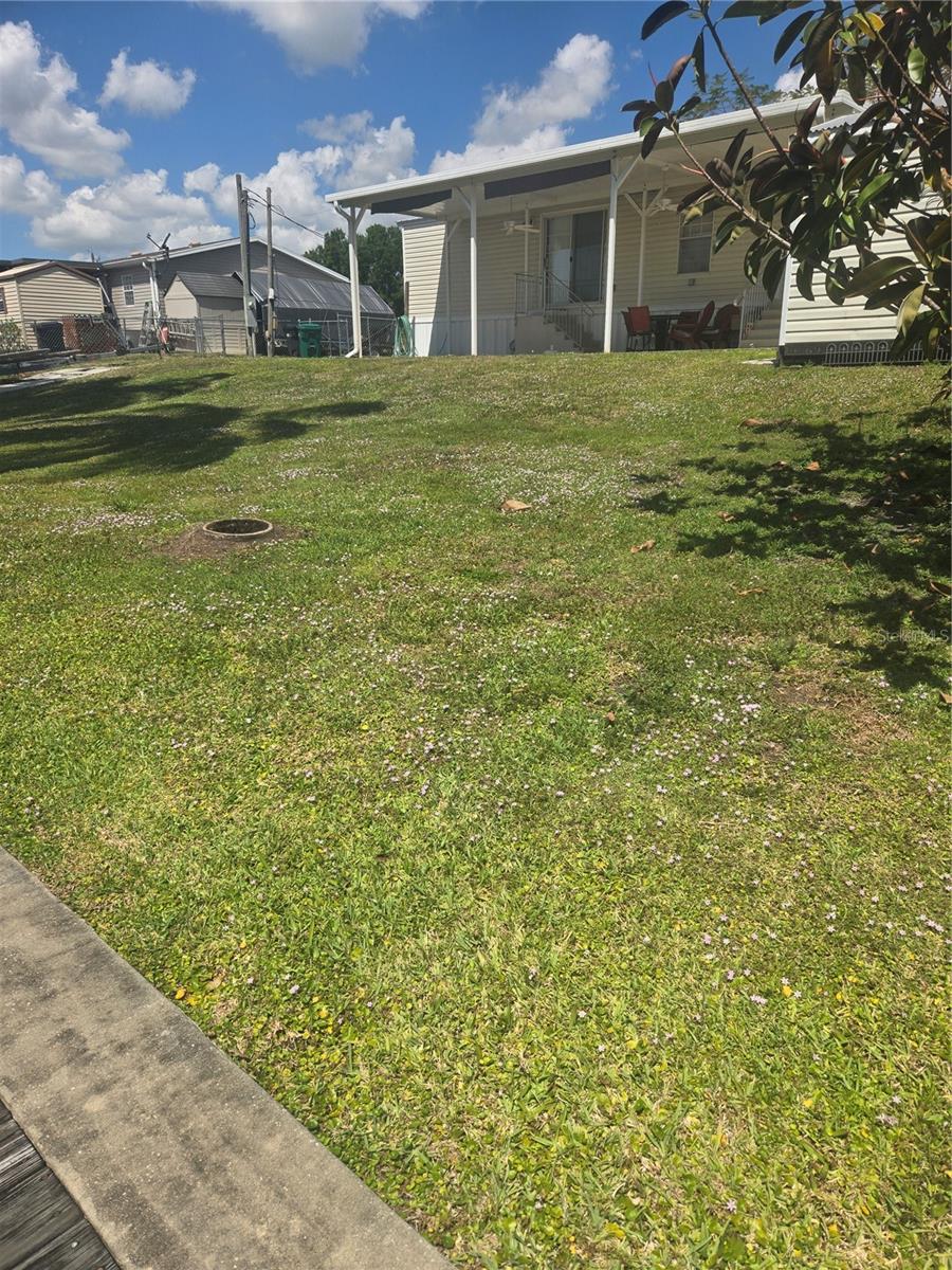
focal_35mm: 23
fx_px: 843
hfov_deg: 58.9
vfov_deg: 73.9
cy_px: 635
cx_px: 476
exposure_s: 1/3177
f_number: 1.8
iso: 25
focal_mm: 5.4
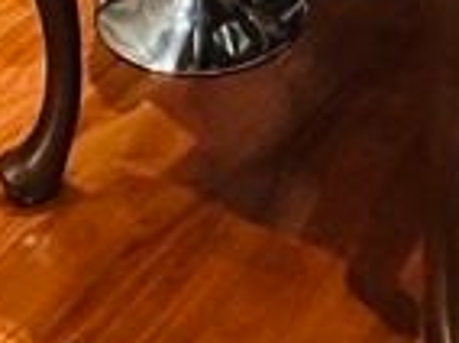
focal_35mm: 101
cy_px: -709
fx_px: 1337
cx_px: 291
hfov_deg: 19.4
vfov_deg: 10.3
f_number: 2.2
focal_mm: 2.22
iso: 400
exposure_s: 1/50
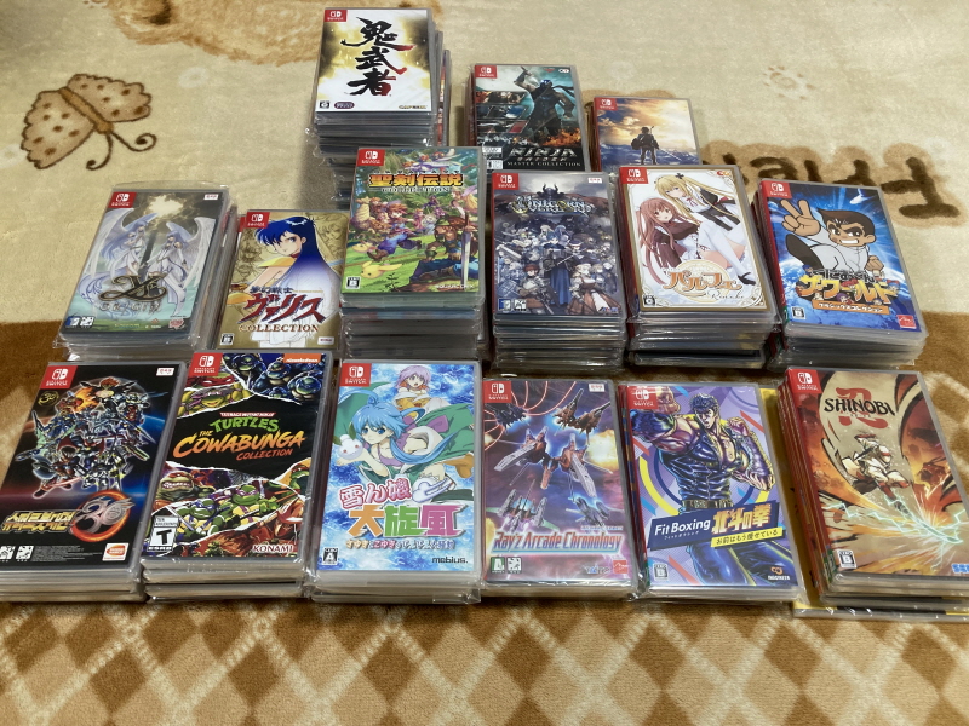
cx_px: 484
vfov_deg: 49.7
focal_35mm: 28
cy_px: 363
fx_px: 784
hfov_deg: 63.4
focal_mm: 3.99
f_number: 1.8
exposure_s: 1/50
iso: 100
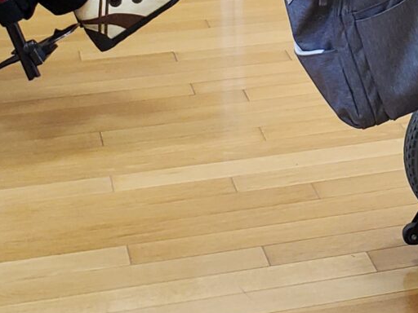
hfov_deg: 14.3
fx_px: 1570
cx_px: 612
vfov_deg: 10.9
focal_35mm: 130
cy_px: -187
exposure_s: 1/120
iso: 160
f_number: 2.4
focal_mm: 4.3
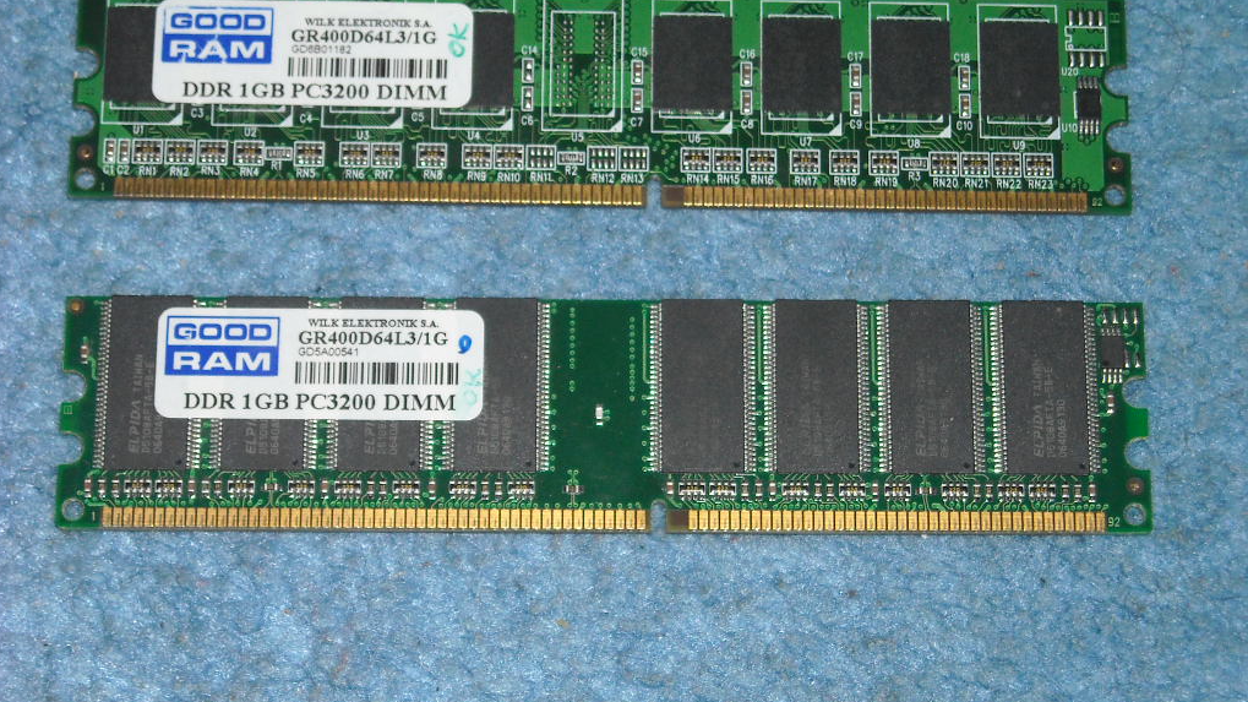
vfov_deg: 10.5
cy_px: 289
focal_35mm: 115
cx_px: 622
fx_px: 3805
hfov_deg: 18.6
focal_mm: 17.1
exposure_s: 1/125
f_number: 4.7
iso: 200
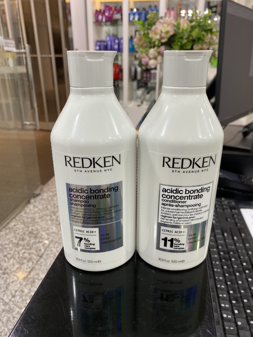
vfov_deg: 67.3
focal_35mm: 26
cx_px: 126
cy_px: 168
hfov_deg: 53.1
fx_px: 253
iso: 100
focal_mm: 4.25
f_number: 1.8
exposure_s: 1/100
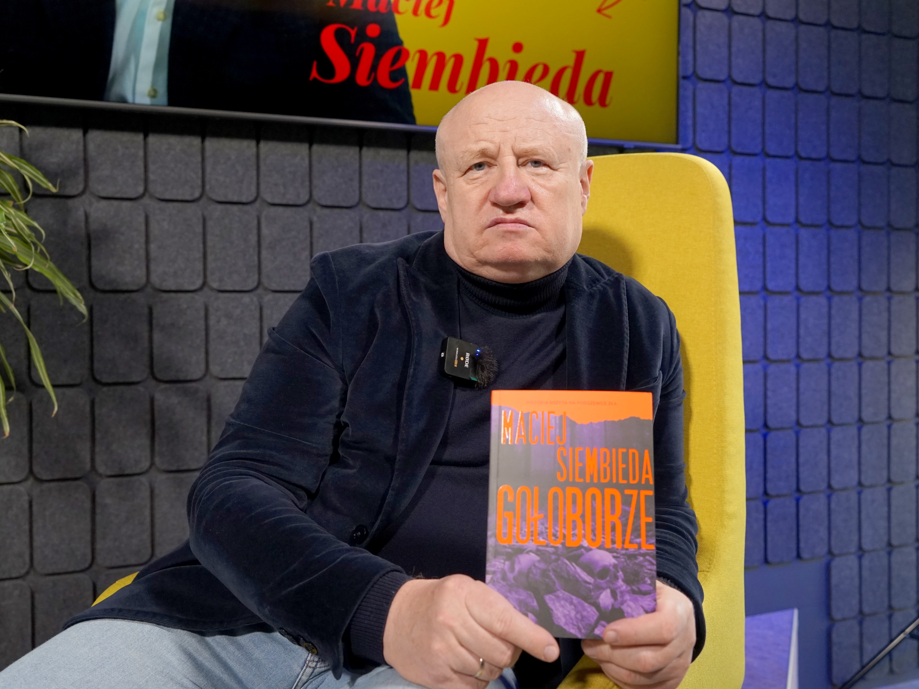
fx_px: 823
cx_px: 457
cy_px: 352
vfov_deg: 45.4
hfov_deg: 58.4
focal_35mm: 31
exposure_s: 1/160
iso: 1250
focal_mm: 28
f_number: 4
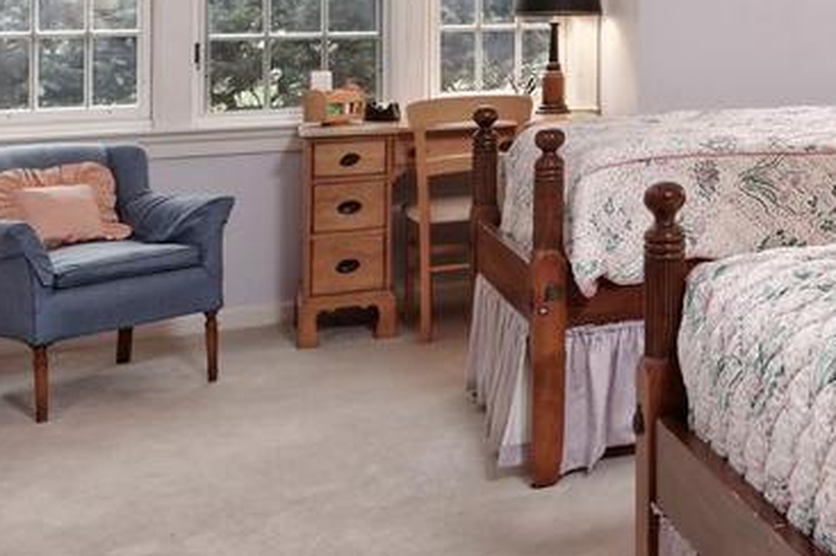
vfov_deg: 24.1
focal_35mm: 55
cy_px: 96
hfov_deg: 30.0
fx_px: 1276
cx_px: 1046
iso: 250
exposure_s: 1/4
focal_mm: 14
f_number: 14
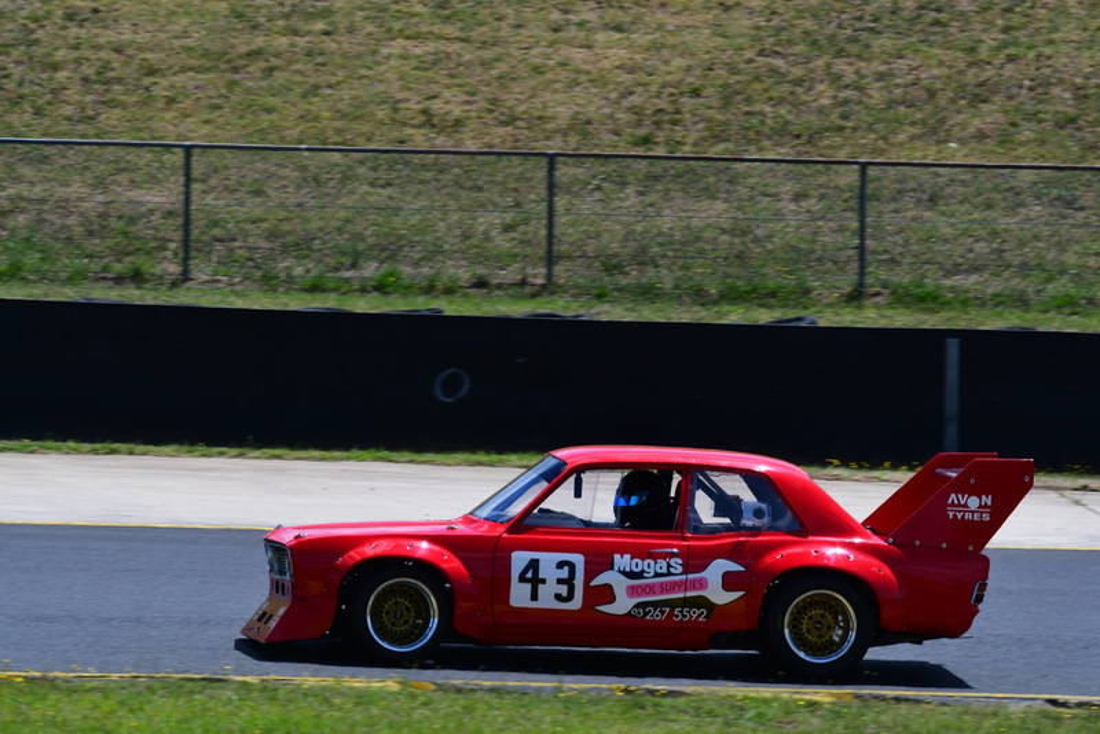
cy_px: 367
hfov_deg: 3.5
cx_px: 550
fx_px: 17880
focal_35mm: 585
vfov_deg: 2.4
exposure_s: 1/640
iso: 320
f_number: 11
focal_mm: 390
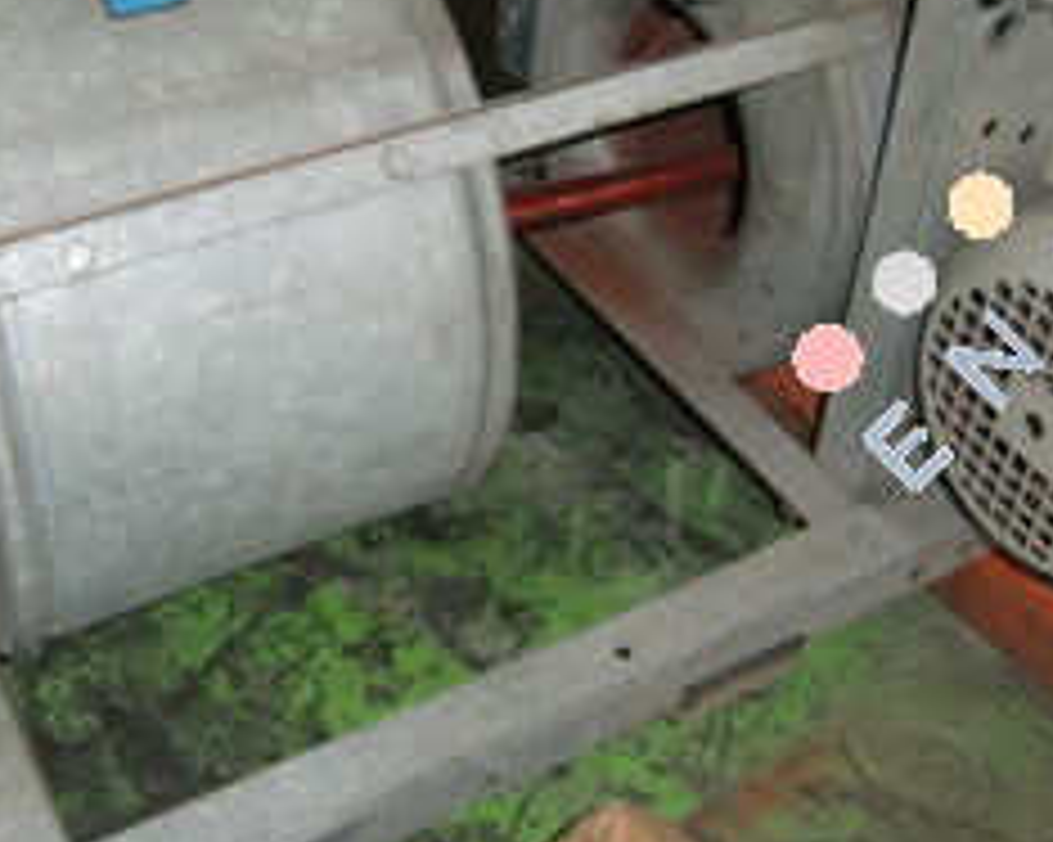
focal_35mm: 50
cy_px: 160
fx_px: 1558
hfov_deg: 37.4
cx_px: 531
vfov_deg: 29.5
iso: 125
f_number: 3.2
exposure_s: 1/60
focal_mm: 4.3
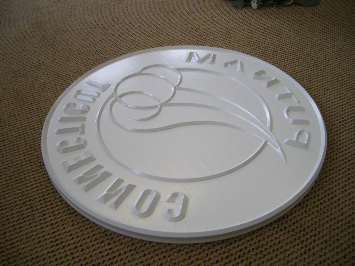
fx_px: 359
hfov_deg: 52.6
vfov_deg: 40.7
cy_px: 133
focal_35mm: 35
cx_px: 178
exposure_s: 1/50
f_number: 2.6
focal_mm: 5.8
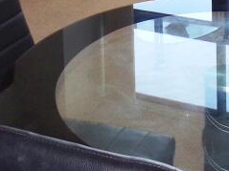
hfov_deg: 18.9
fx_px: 681
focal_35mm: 103
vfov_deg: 12.9
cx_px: 191
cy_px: -148
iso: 80
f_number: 4.3
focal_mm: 4.3
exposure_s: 1/90
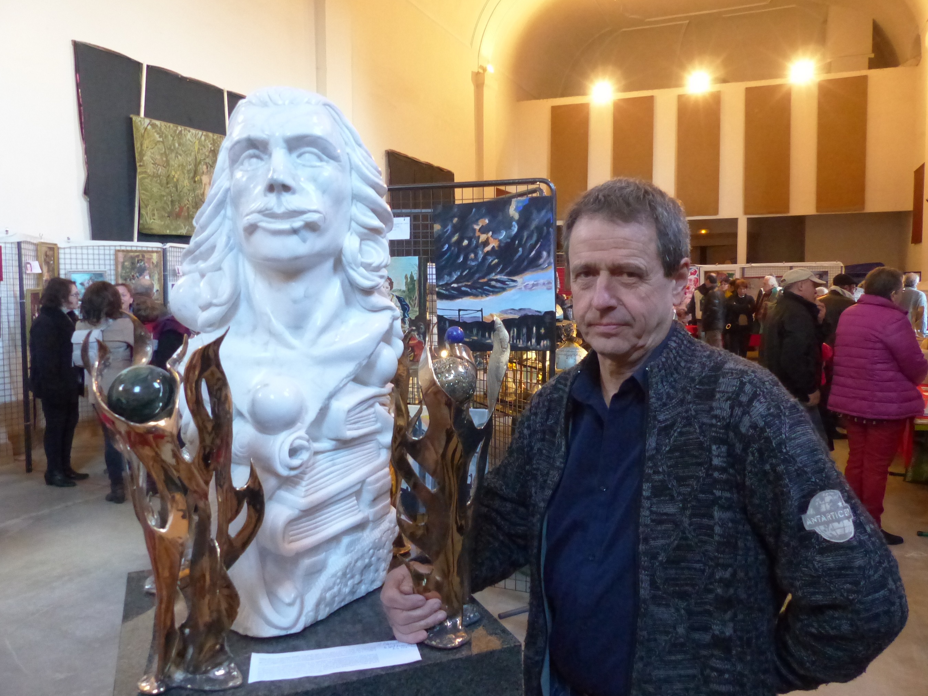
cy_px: 351
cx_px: 471
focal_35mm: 26
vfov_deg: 53.1
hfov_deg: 67.3
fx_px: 697
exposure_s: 1/30
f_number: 2.8
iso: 800
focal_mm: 4.5
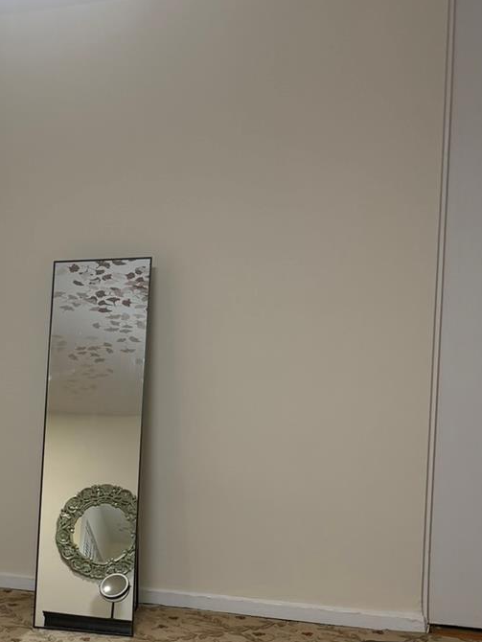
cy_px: 457
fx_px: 1020
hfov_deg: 24.6
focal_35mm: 55
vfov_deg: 34.4
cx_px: -63
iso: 200
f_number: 1.78
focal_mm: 6.76
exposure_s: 1/60
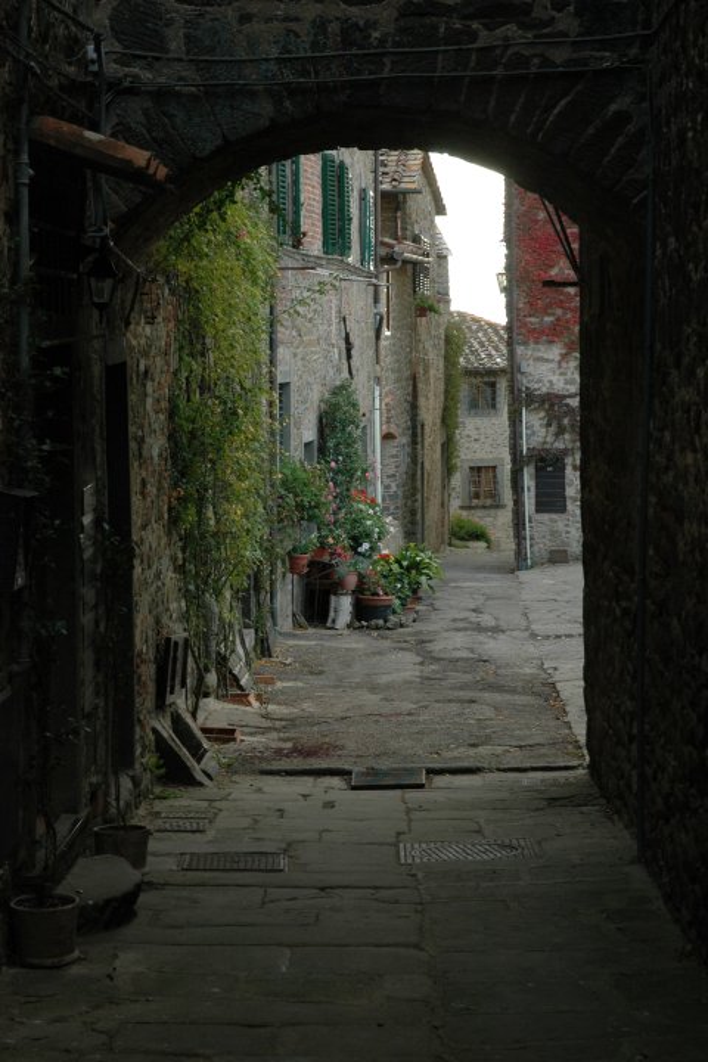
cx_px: 354
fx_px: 2301
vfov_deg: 26.0
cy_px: 531
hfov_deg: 17.5
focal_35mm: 78
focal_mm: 52
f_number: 5.6
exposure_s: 1/125
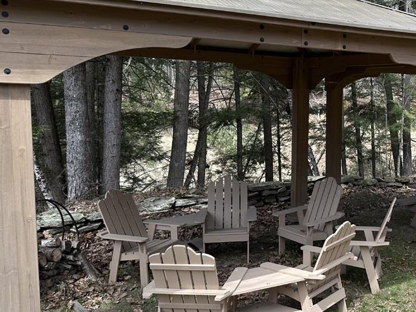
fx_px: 505
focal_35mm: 42
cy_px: 140
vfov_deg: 34.3
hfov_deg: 41.8
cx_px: 360
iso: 80
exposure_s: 1/879
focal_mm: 6.86
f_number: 1.78
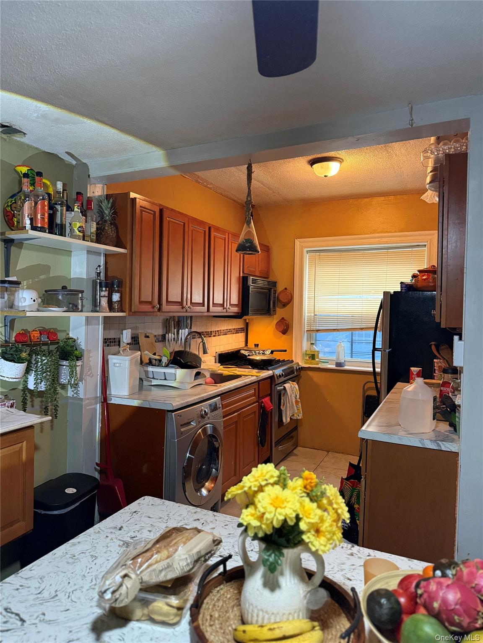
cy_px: 322
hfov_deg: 56.8
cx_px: 242
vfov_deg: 71.6
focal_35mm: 24
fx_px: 446
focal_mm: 6.76
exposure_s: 1/60
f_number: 1.78
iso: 500
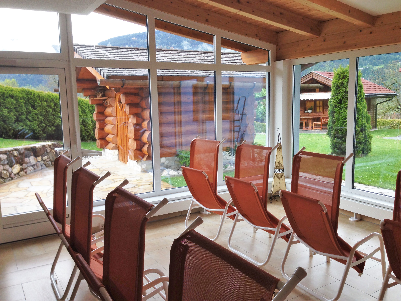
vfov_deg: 42.9
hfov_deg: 55.4
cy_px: 150
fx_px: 382
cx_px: 200
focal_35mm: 33
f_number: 2.4
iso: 50
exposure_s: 1/188
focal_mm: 4.12
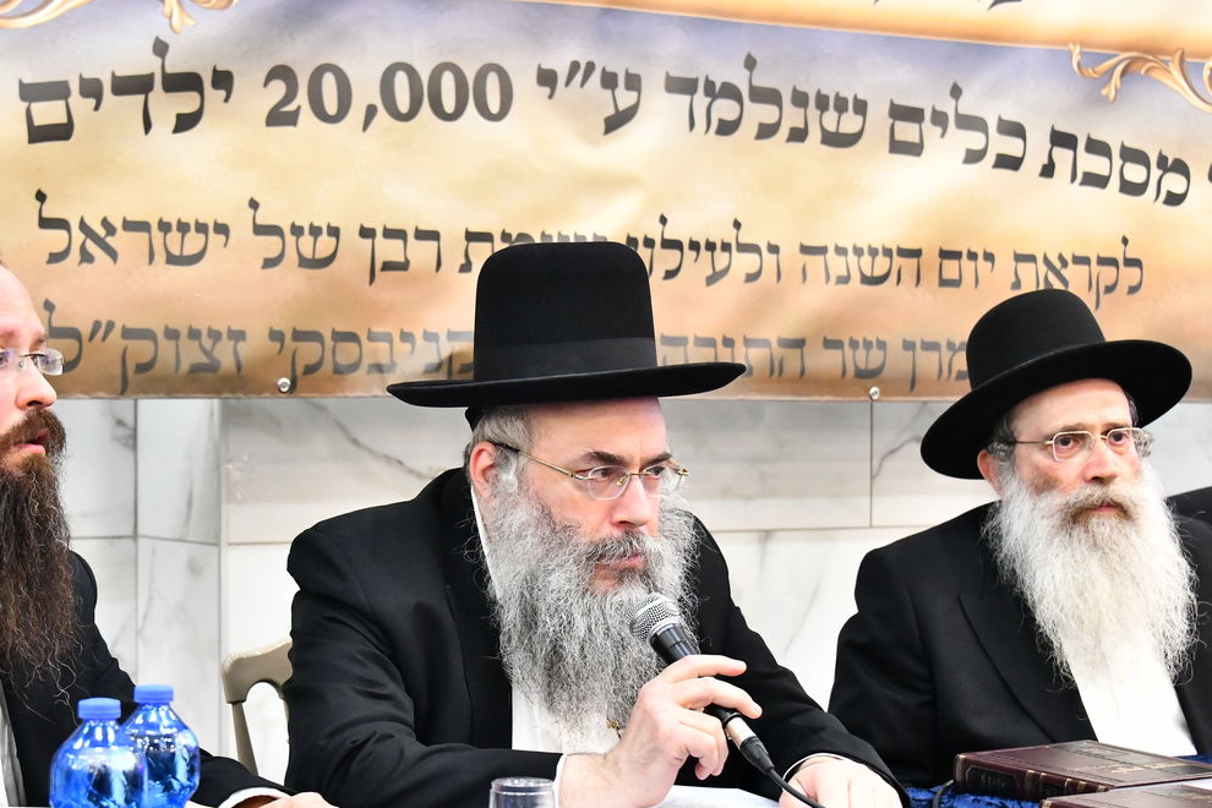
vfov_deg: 16.6
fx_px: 2760
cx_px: 484
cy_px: 517
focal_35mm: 82
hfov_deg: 24.7
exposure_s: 1/80
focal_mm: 58
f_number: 5.6
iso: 5000
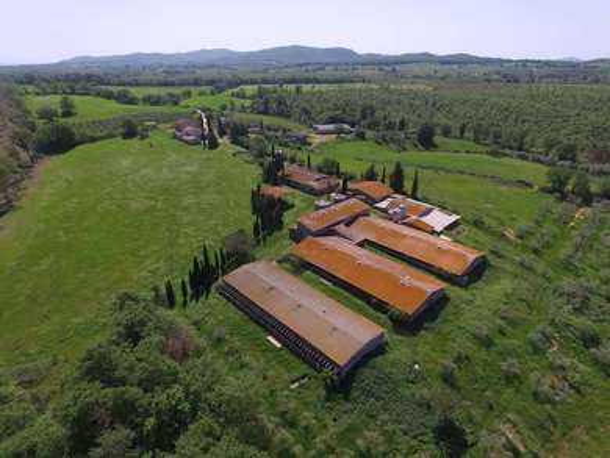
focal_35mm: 20
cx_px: 305
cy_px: 229
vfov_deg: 66.0
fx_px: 353
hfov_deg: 81.7
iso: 100
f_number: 2.8
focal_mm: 3.61
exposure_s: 1/981
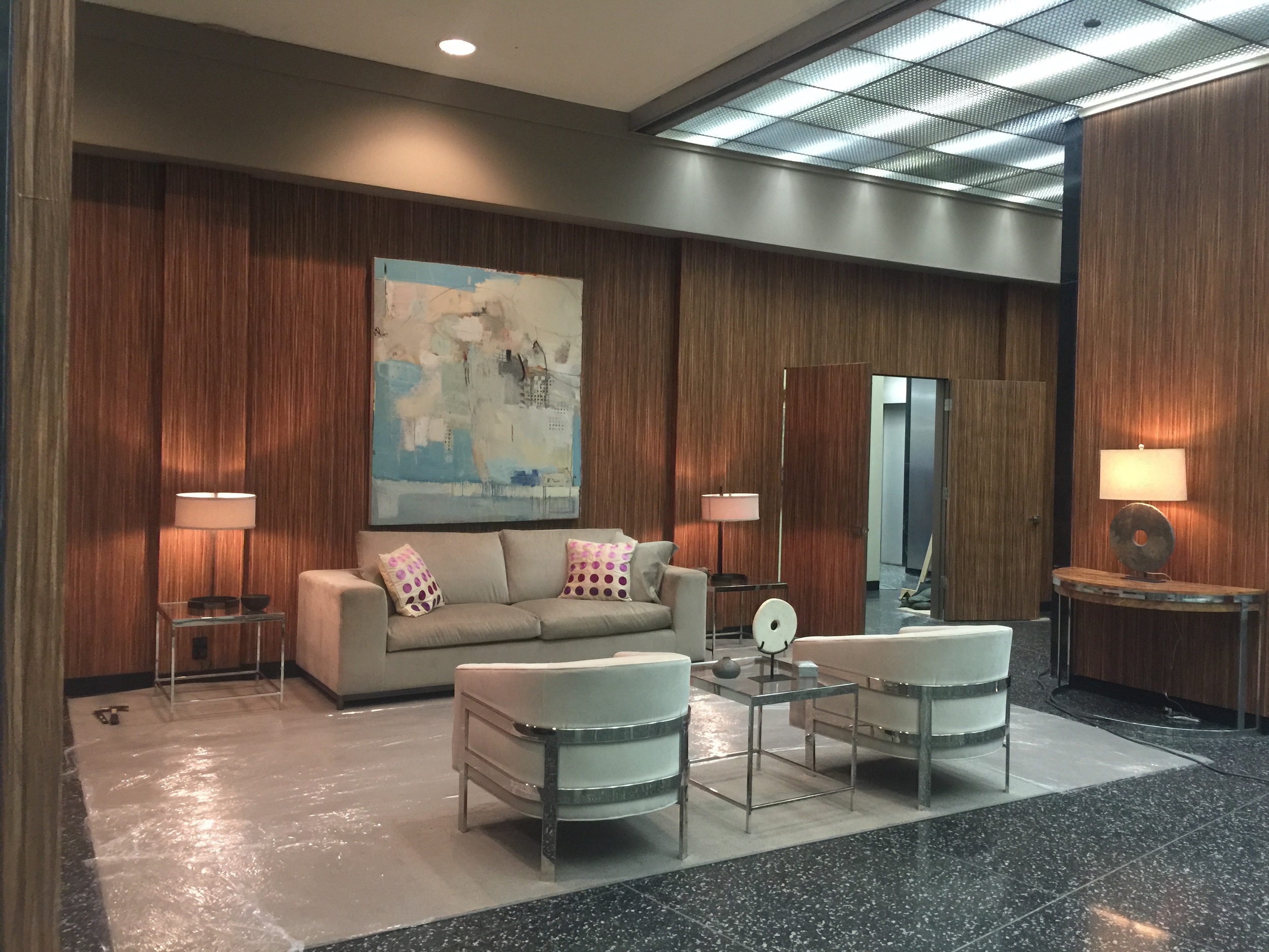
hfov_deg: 61.7
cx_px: 634
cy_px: 476
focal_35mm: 29
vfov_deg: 48.2
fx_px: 1063
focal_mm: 4.15
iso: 125
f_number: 2.2
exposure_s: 1/10
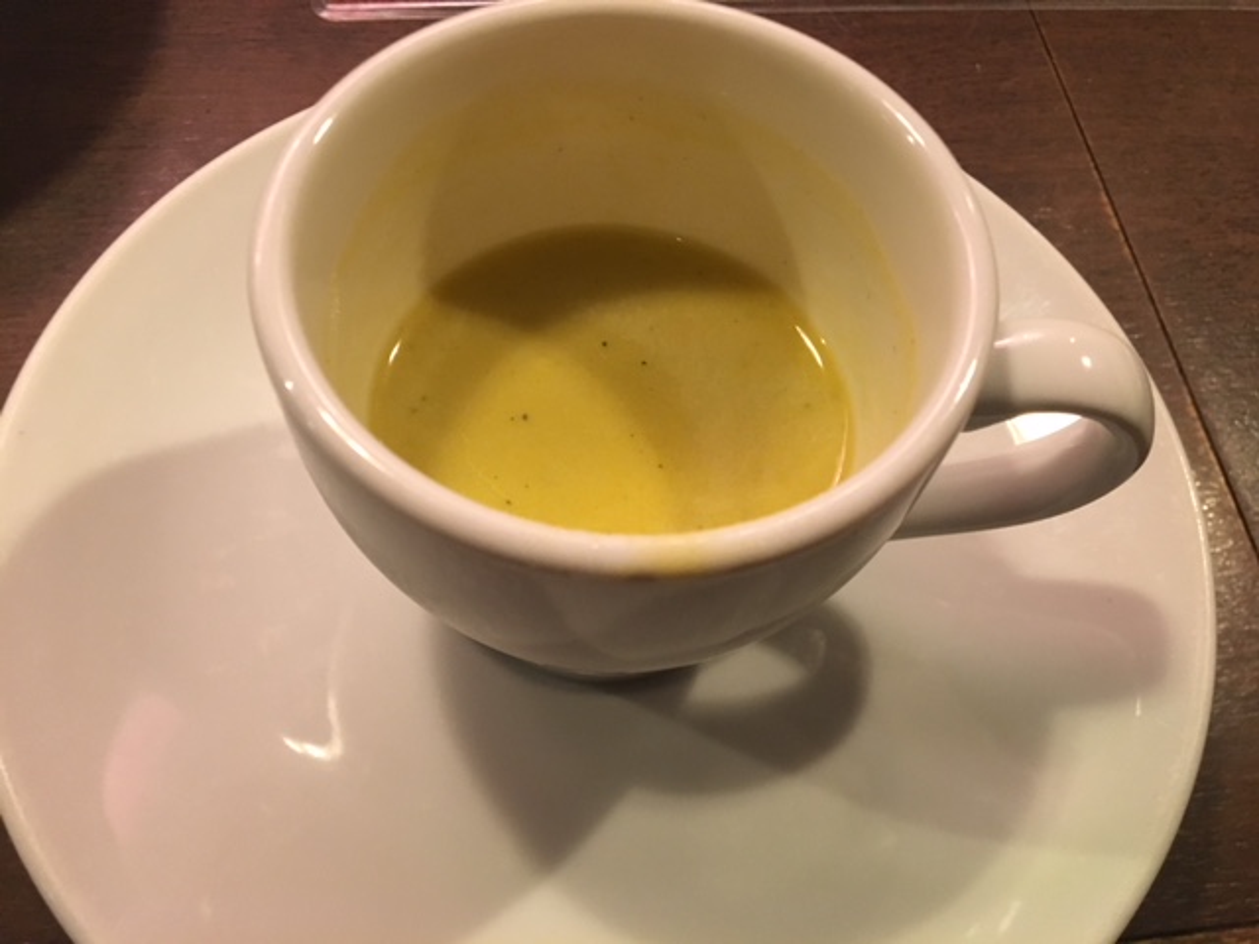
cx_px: 630
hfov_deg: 61.7
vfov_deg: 48.2
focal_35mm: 29
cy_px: 472
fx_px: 1055
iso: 200
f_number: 2.2
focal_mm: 4.15
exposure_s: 1/33
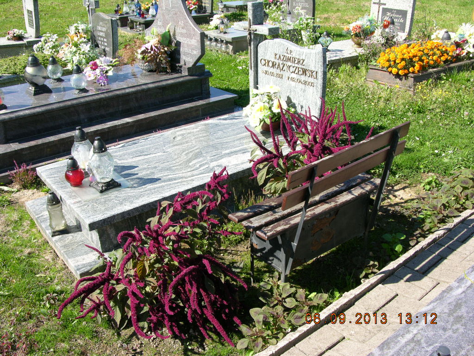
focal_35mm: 35
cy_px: 178
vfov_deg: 40.7
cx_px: 237
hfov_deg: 52.6
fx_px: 479
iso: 50
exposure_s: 1/154
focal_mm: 8.9
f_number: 5
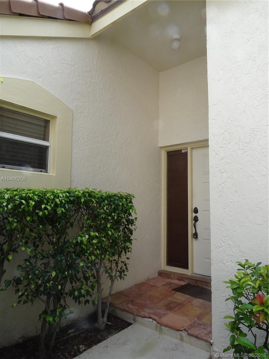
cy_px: 180
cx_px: 134
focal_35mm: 24
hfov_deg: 56.8
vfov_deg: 71.6
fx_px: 249
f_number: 8
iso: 80
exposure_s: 1/50
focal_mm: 4.1
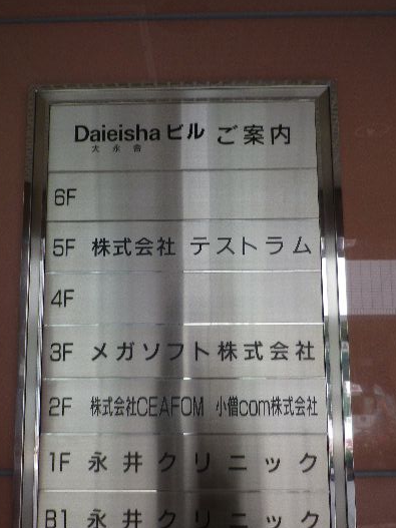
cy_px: 276
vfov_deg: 53.9
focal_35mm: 34
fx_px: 519
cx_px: 193
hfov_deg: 41.8
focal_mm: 5
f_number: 3.2
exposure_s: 1/60
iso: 80
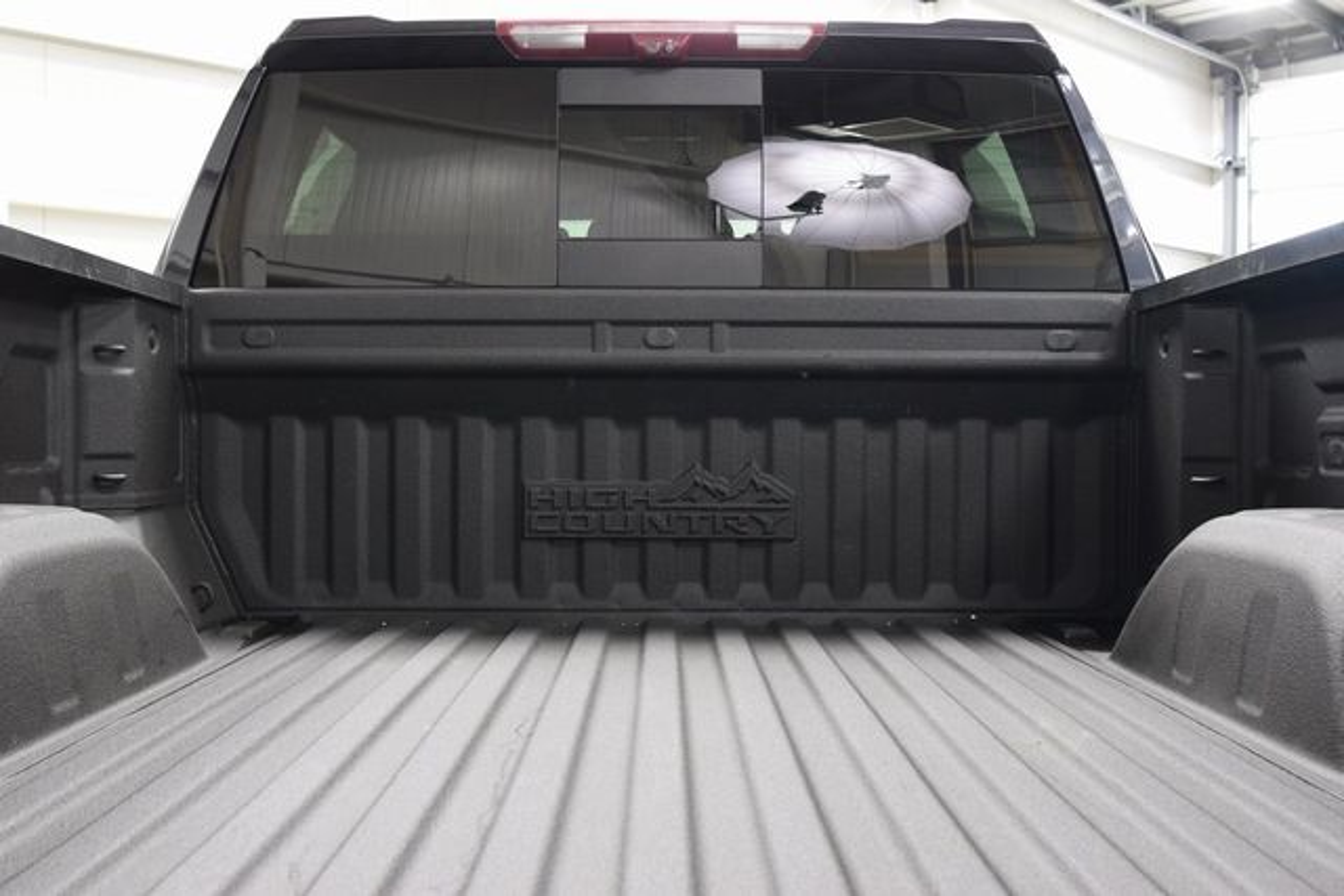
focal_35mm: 36
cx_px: 672
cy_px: 448
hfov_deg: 53.1
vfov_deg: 36.9
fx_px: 1344
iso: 1600
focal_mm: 24
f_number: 5.6
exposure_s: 1/15
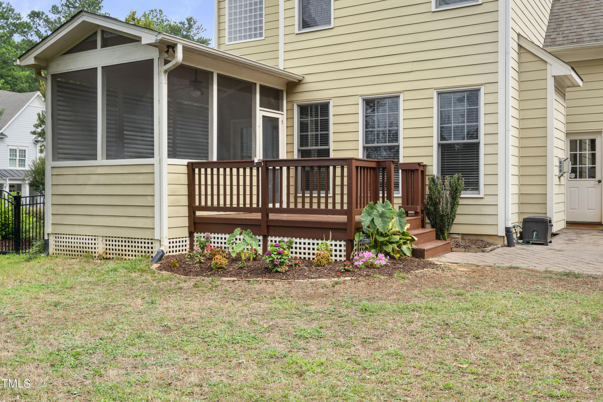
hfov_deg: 54.4
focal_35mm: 35
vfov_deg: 37.9
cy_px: 201
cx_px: 302
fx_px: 586
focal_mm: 35
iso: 250
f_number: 10
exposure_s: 1/30
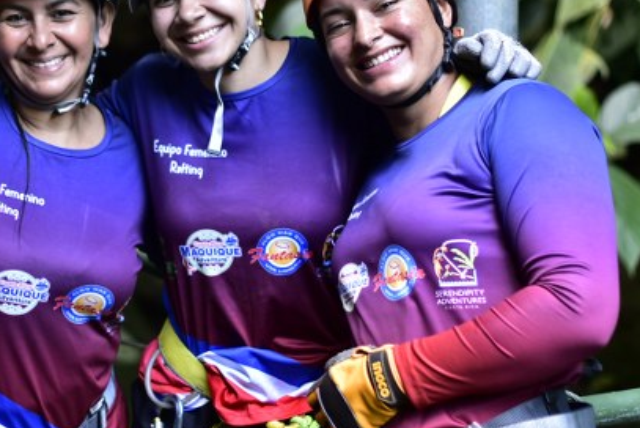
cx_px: 175
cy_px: 154
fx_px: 2099
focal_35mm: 118
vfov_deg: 11.6
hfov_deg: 17.3
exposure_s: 1/80
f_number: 1.8
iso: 125
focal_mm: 50
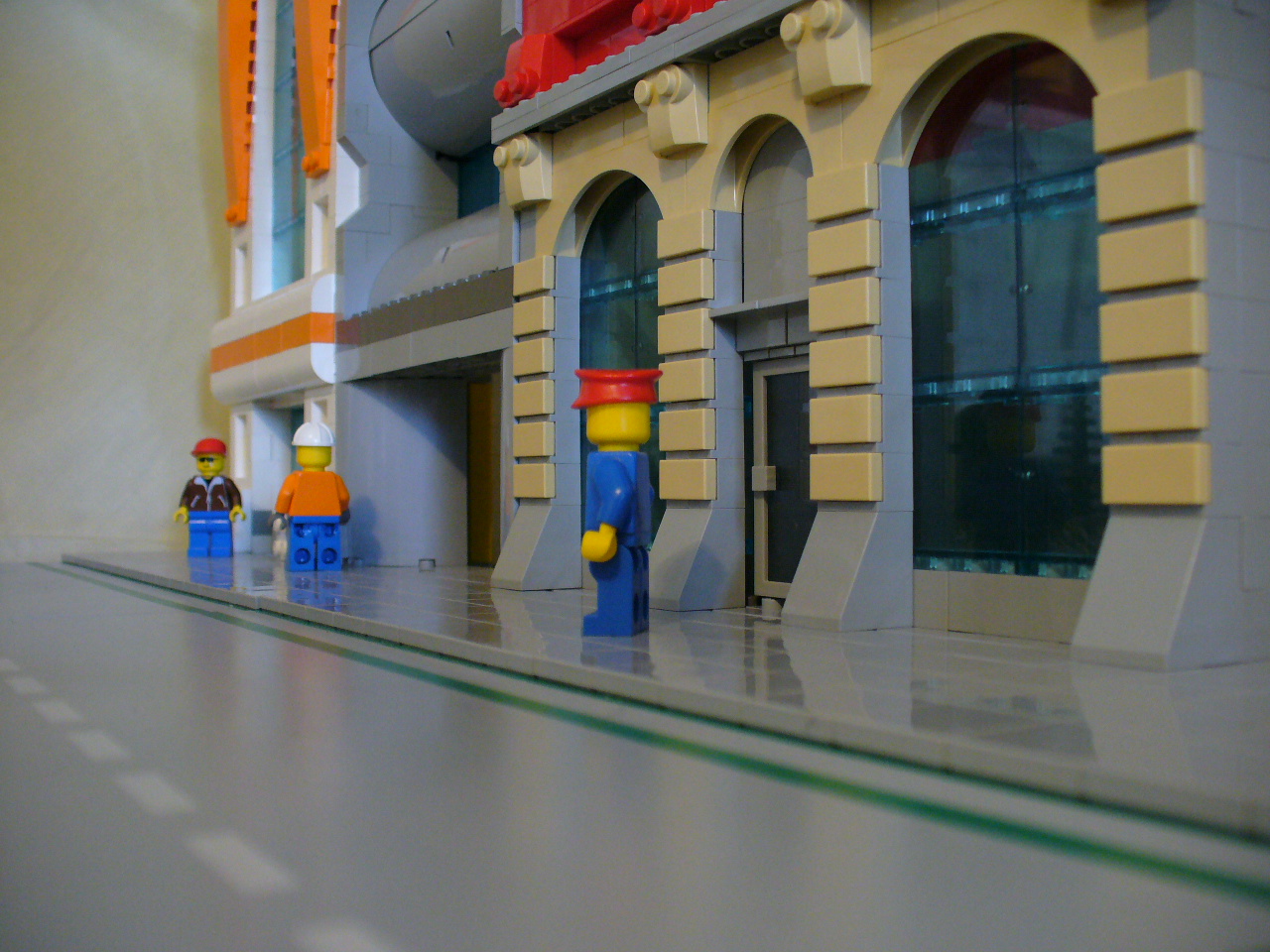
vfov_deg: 38.7
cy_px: 476
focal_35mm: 37
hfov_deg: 50.1
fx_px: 1357
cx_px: 635
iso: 200
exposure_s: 1/10
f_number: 2.8
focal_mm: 6.1
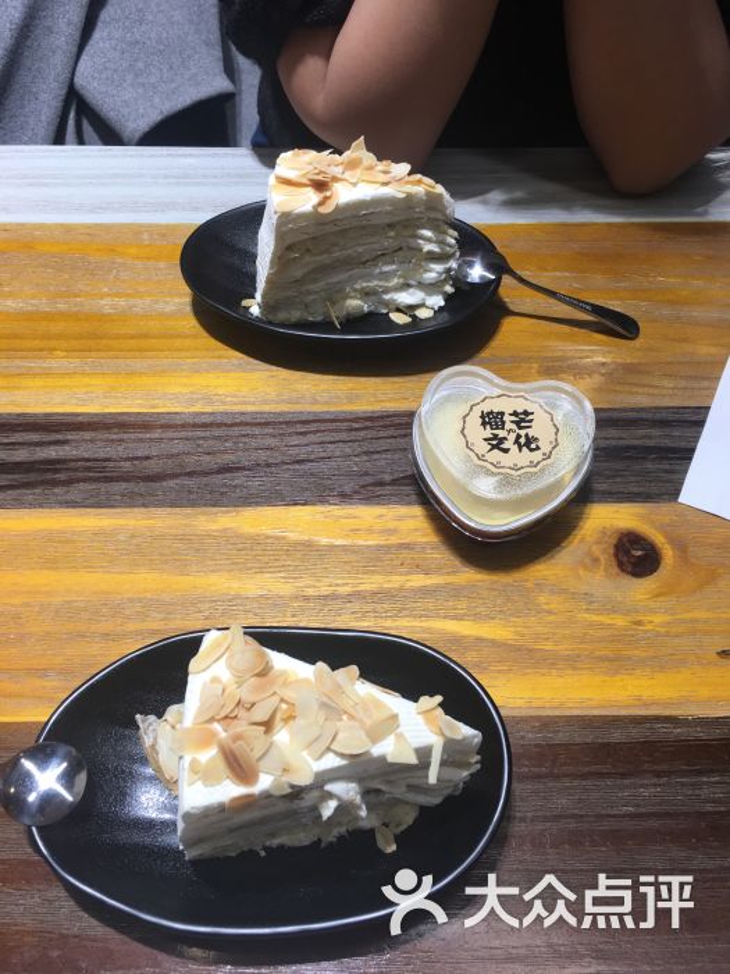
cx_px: 365
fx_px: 815
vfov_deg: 61.7
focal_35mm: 29
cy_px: 487
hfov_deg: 48.2
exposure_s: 1/50
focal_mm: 4.15
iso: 32
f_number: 2.2
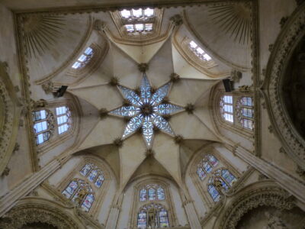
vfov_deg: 54.9
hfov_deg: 69.4
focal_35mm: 25
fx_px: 220
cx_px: 152
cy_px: 114
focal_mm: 4.5
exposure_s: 1/100
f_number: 2.8
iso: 250
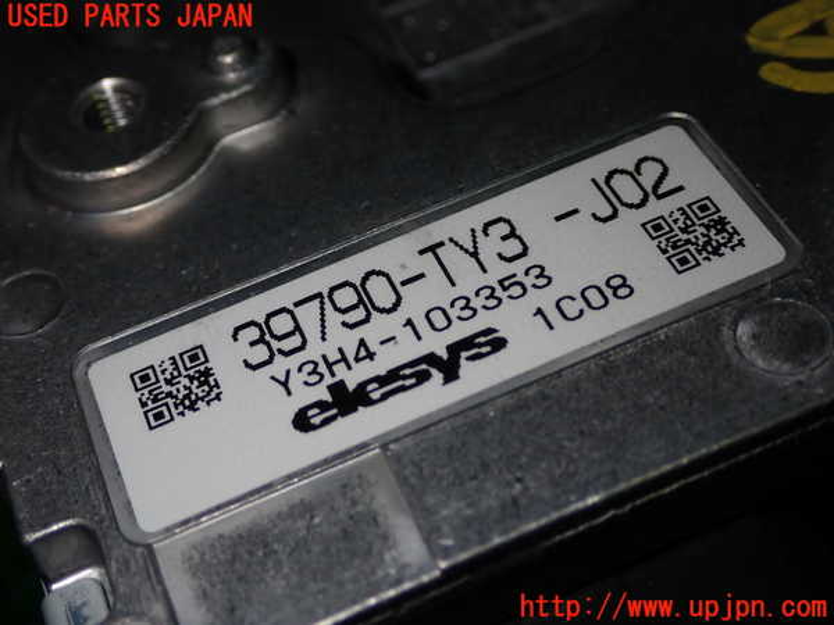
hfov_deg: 33.2
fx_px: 1397
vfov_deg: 25.2
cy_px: 312
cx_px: 417
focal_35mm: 58
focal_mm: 10.35
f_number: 10
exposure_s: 1/60
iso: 200
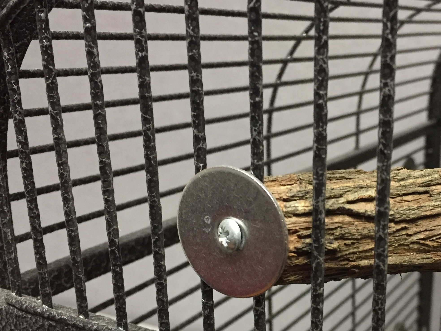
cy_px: 231
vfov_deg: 30.0
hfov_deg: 38.8
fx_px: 612
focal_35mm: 48
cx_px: 322
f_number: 2.2
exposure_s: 1/17
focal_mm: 4.15
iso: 320
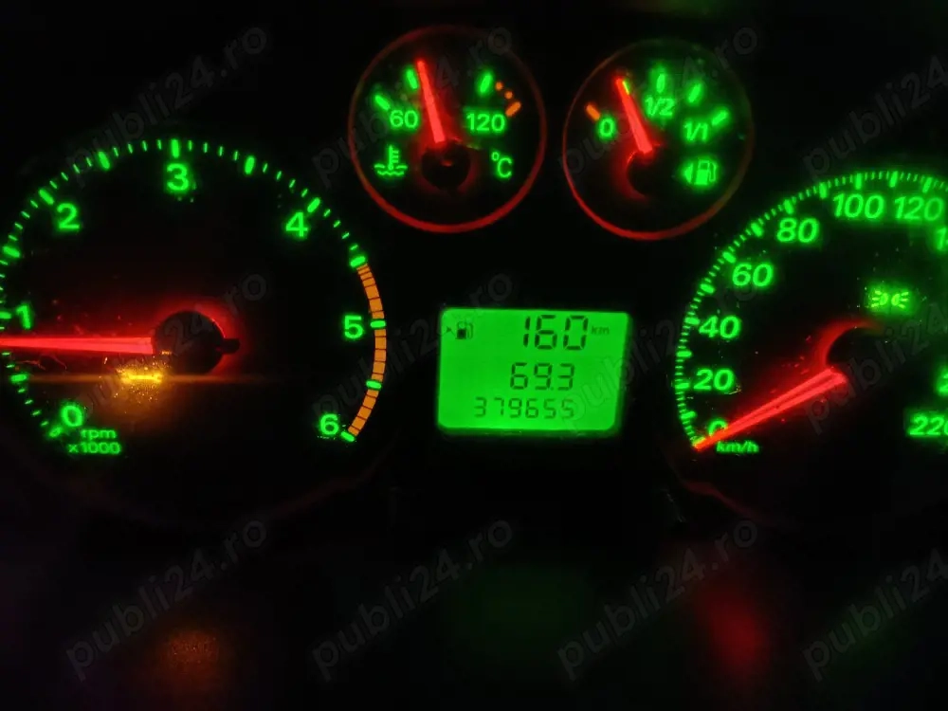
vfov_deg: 56.8
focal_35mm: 24
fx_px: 657
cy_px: 356
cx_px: 474
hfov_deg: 71.6
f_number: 1.88
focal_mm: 5.59
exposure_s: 1/8.34
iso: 3509
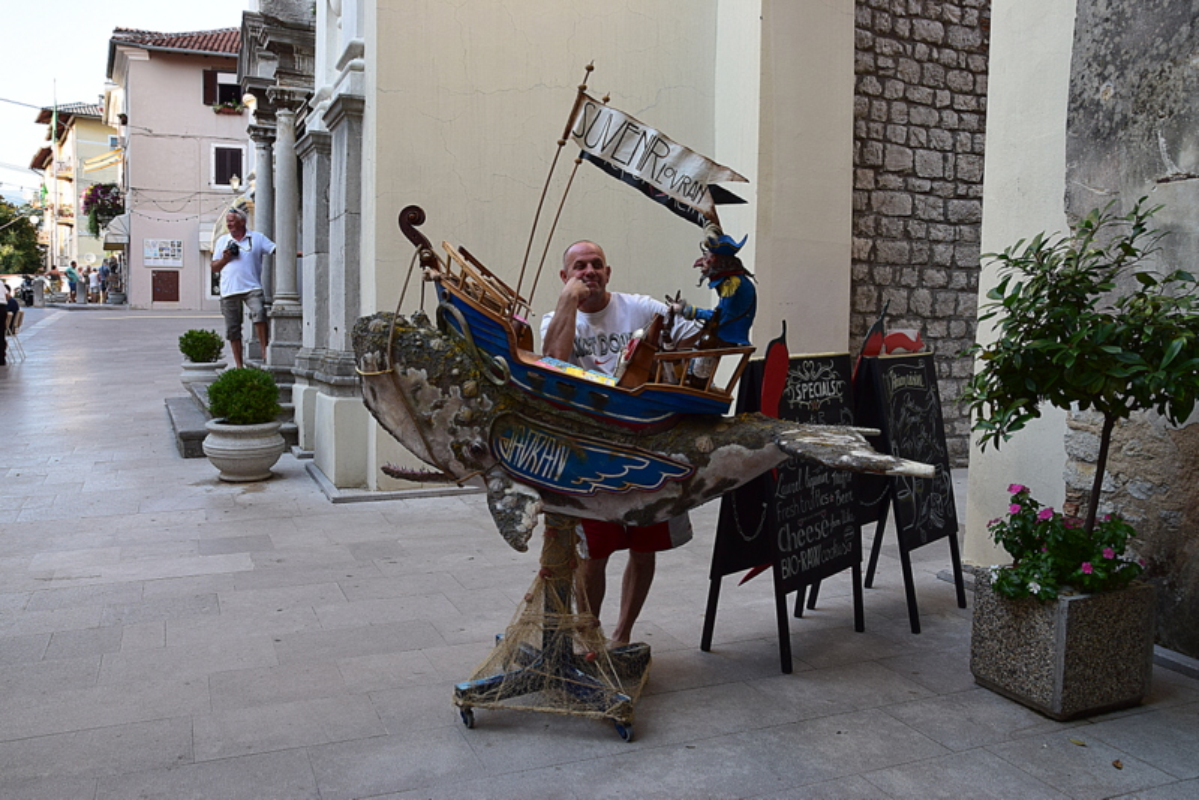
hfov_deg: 59.5
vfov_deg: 41.7
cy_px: 400
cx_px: 600
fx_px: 1049
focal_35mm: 32
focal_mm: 21
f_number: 9
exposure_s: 1/125
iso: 400
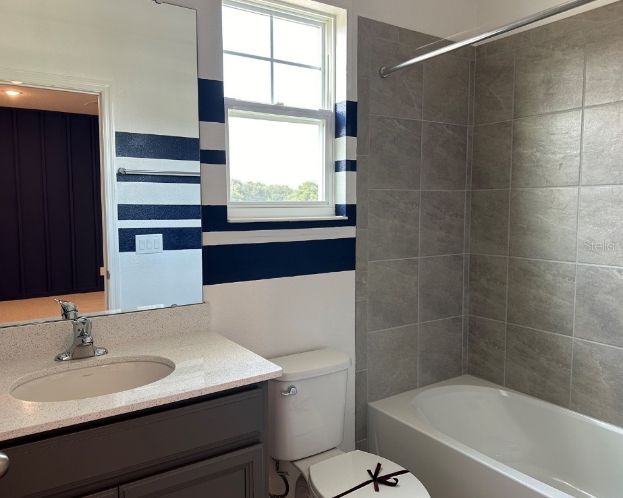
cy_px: 245
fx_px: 479
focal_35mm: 26
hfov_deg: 66.0
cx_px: 302
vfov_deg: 54.9
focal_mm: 6.86
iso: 125
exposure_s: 1/120
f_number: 1.78
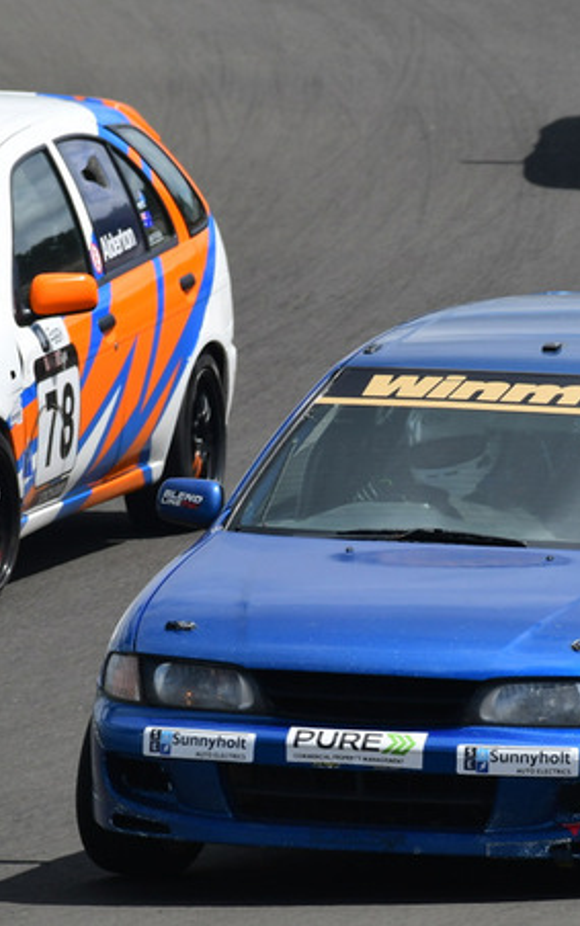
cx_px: 309
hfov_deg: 1.0
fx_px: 34175
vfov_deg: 1.6
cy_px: 381
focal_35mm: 1353
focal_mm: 500
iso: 250
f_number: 10
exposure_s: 1/640
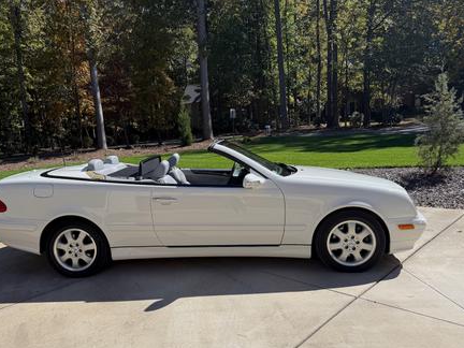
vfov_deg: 49.7
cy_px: 185
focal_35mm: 28
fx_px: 375
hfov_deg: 63.1
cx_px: 195
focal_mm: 6.76
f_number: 1.78
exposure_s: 1/4673
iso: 80
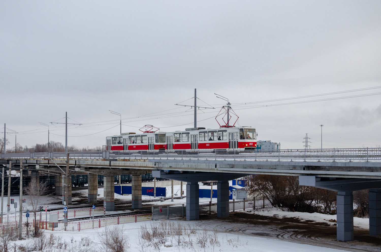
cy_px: 126
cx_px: 190
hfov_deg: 49.6
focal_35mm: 39
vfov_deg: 34.1
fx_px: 412
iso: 500
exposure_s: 1/200
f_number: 7.1
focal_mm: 26
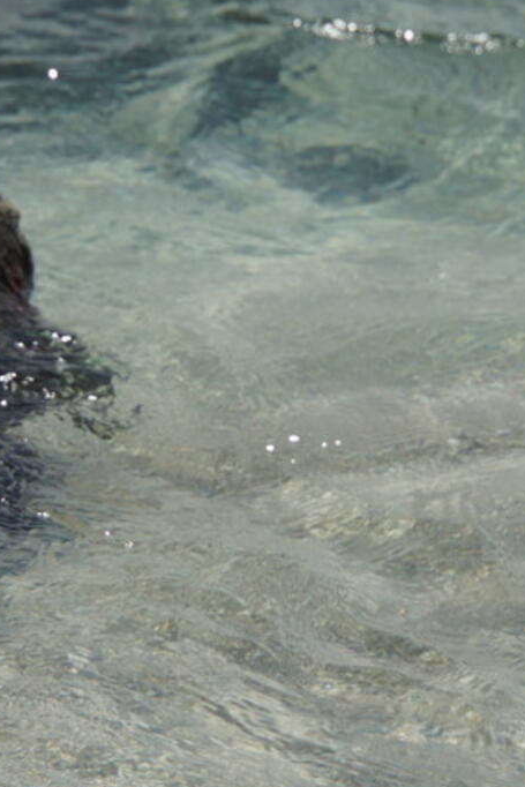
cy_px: 368
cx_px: 135
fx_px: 15391
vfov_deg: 2.9
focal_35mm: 704
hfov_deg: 2.0
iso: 100
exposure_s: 1/400
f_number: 7.1
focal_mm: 200
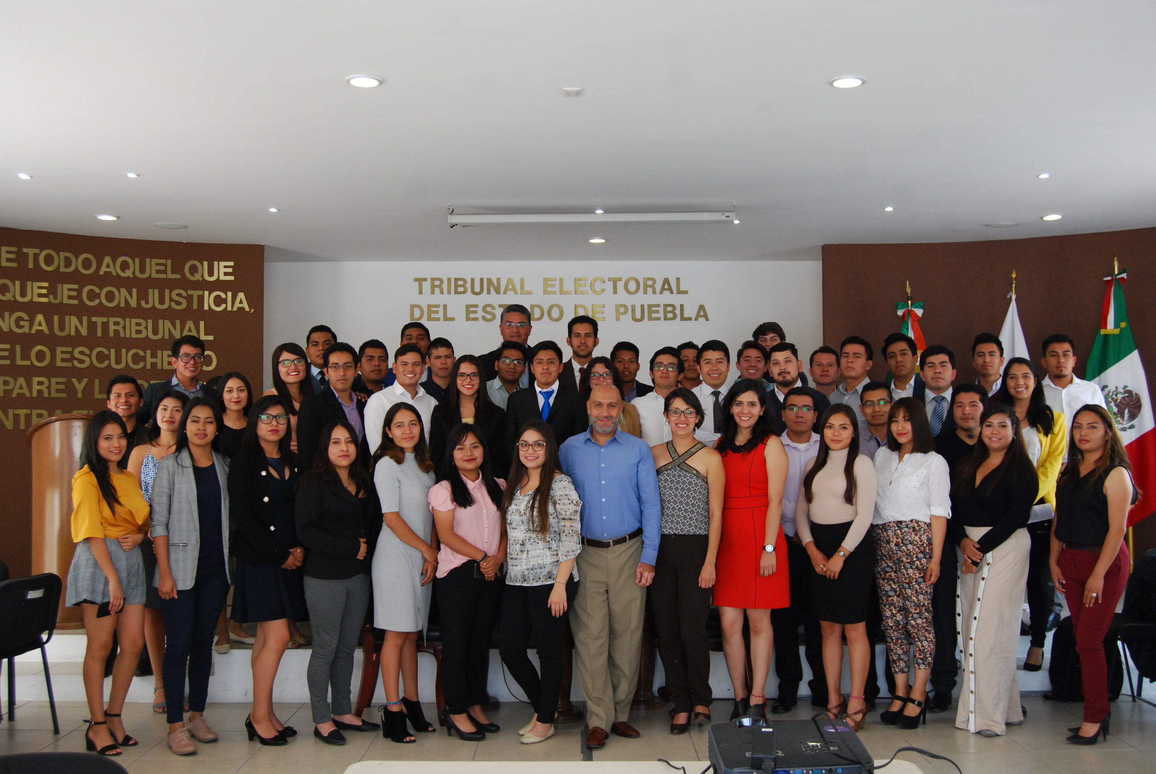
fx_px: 1157
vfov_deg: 37.0
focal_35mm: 36
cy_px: 387
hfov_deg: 53.1
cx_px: 578
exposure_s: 1/125
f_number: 5.6
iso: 800
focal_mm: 24
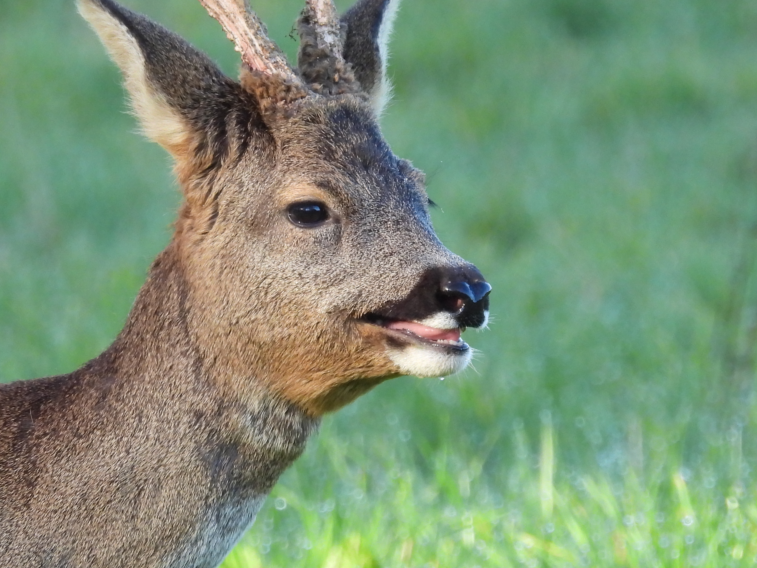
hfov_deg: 1.2
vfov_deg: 0.9
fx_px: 36085
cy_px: 229
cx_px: 343
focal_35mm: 1650
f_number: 5.6
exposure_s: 1/125
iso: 400
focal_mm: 170
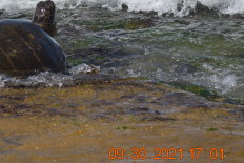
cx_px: 13
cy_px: 4
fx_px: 2455
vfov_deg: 3.8
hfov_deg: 5.7
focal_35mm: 362
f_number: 4.8
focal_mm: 112
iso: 125
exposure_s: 1/2000
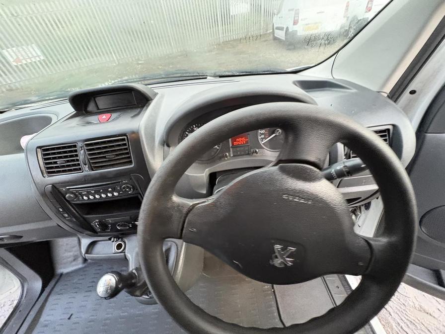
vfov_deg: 85.7
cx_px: 222
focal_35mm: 14
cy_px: 167
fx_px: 180
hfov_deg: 102.1
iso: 800
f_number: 2.2
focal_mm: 2.22
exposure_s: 1/60
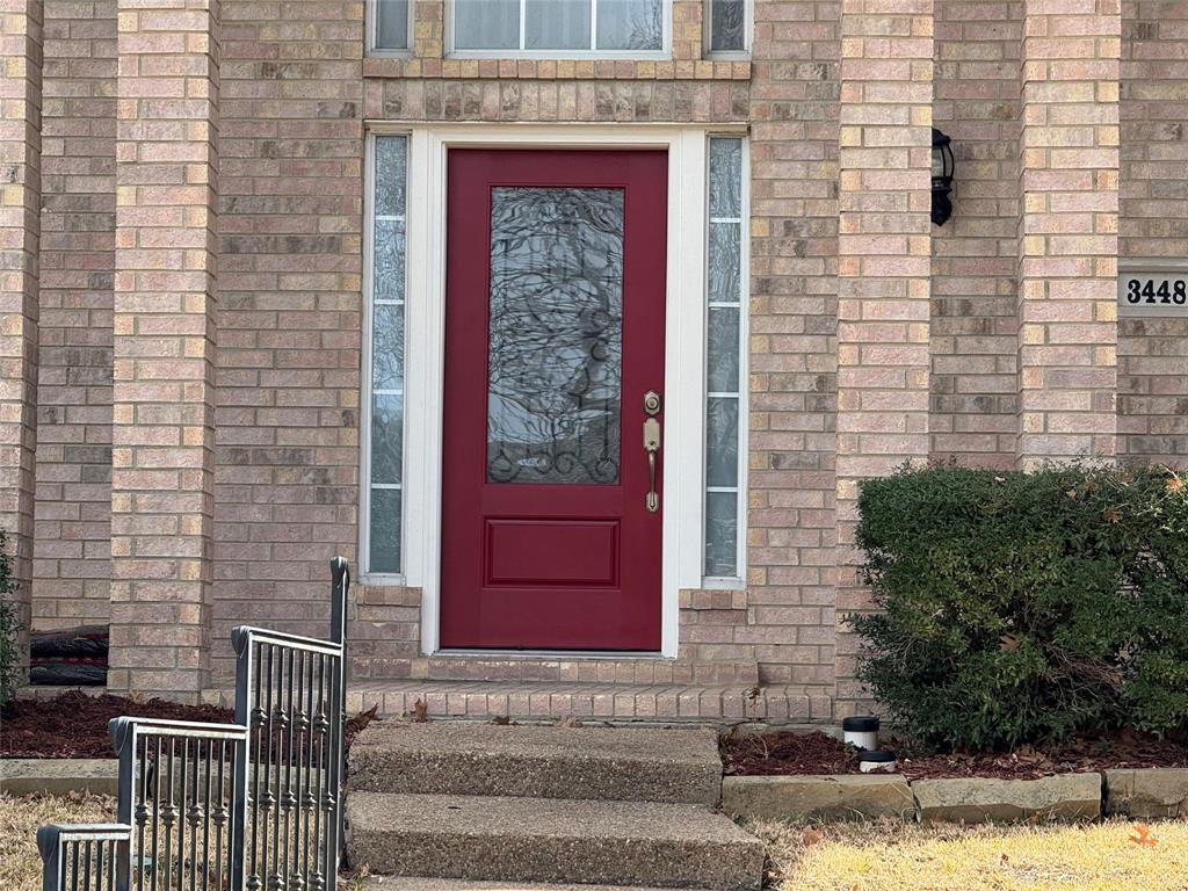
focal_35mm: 120
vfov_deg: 12.3
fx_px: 4118
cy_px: 446
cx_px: 594
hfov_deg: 16.4
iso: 50
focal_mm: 15.66
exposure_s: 1/581
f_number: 2.8
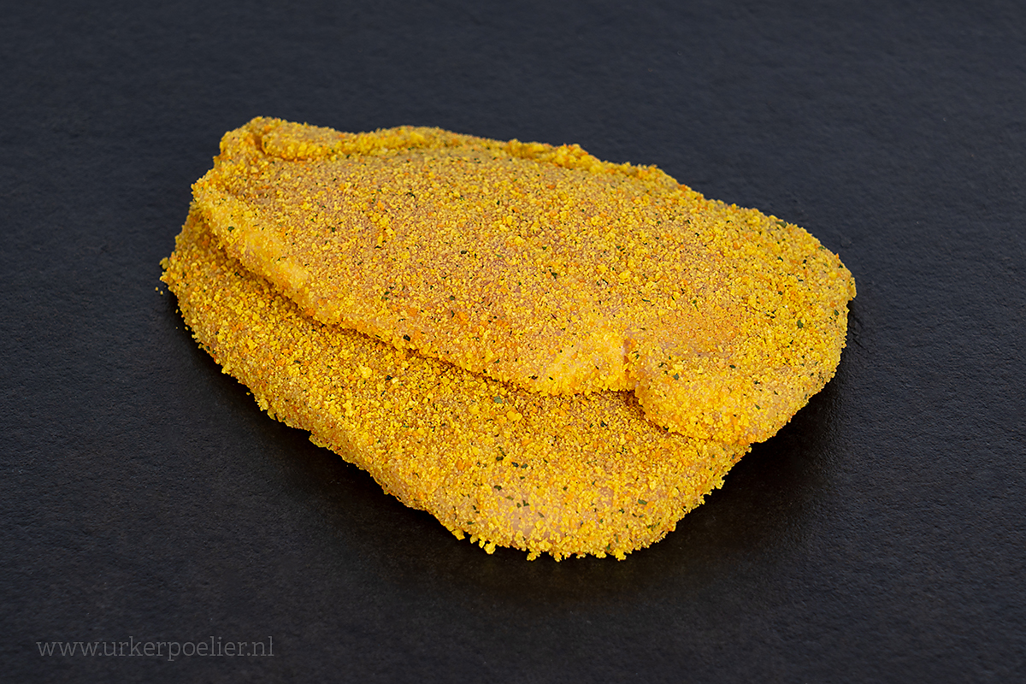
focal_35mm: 105
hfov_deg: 19.5
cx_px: 513
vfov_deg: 13.0
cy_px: 342
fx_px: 2992
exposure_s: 1/160
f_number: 9
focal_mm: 105
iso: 100
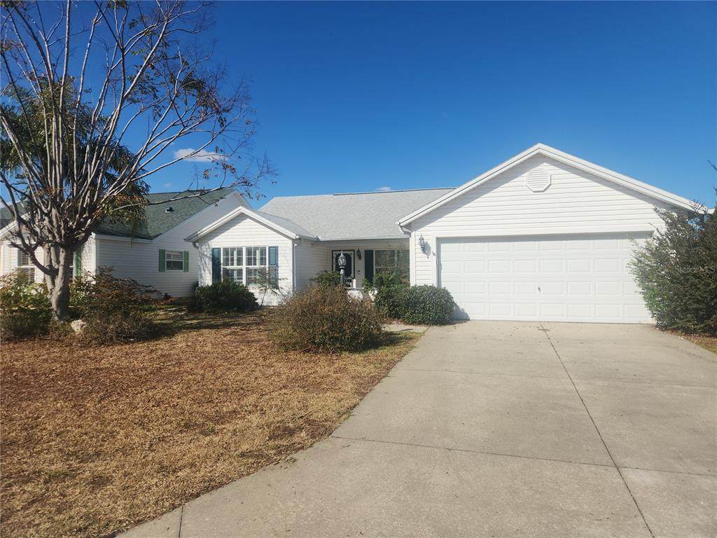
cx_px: 358
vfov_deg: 58.9
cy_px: 269
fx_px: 476
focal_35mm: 23
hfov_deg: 73.9
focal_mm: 5.4
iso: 20
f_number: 1.8
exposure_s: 1/2874
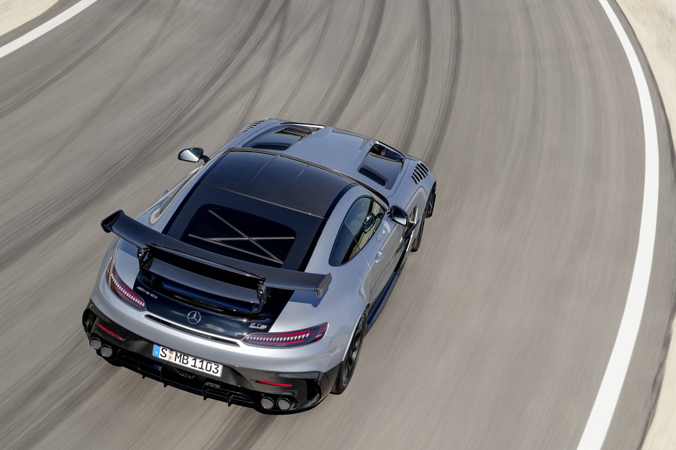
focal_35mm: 62
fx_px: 1164
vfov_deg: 21.9
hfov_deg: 32.4
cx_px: 338
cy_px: 225
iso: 100
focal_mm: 62
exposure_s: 1/200
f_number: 11
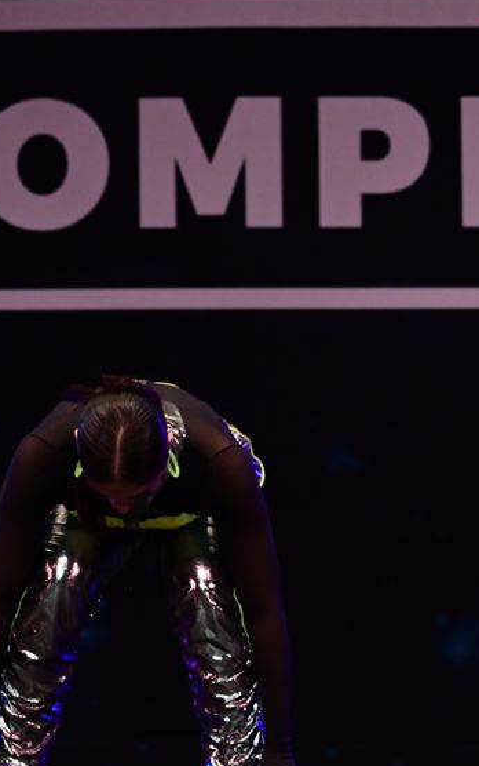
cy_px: 396
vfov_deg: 10.6
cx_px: 189
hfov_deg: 6.7
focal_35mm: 197
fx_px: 4110
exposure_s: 1/1000
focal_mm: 70
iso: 2500
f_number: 3.2
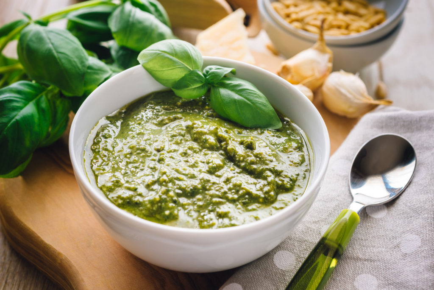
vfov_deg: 22.7
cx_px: 217
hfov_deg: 33.4
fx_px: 724
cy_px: 145
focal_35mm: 60
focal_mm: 60
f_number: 10
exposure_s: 1/1.25
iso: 100
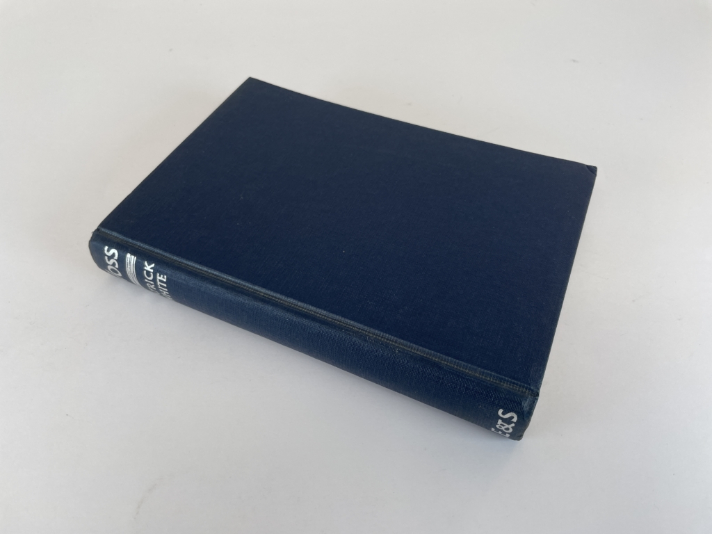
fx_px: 535
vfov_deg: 53.1
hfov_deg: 67.3
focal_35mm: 26
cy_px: 267
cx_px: 356
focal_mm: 4.2
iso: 32
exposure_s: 1/244
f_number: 1.6
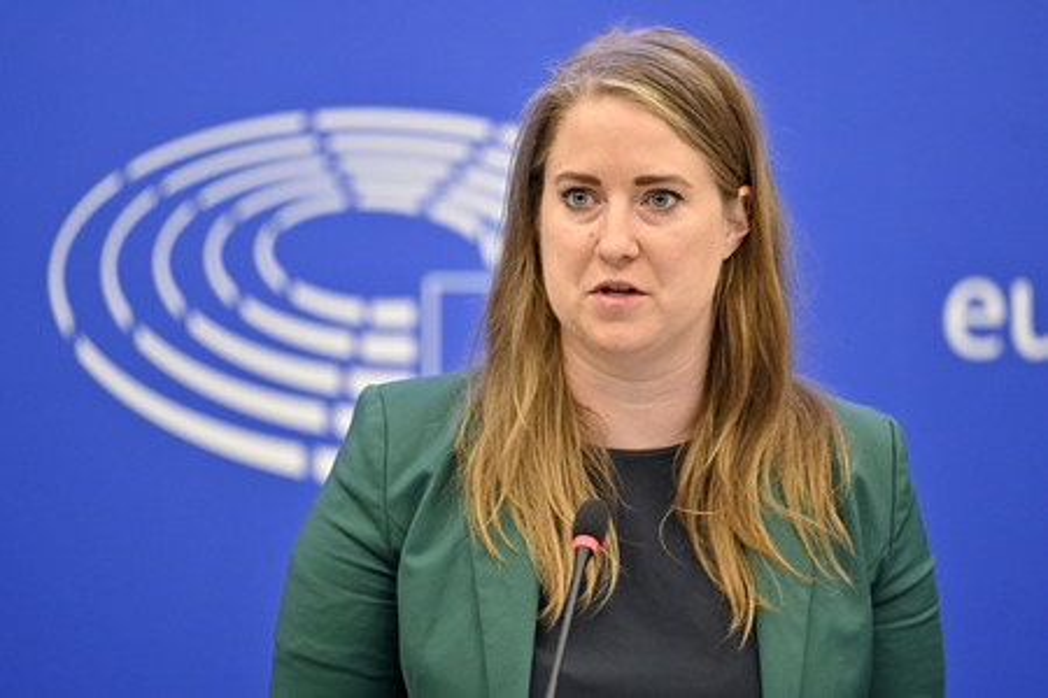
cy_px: 349
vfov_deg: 6.9
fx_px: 5822
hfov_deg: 10.3
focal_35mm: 200
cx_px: 524
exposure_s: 1/320
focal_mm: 200
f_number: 2.8
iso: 2000
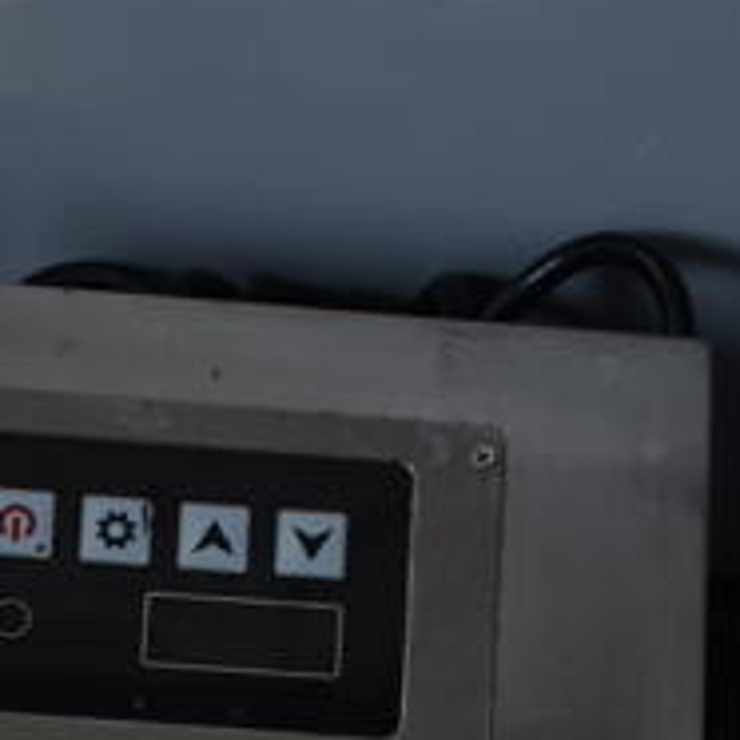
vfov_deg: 14.0
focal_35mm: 113
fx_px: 2733
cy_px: 1251
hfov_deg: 15.4
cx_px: 259
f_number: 3.5
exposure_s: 1/30
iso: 250
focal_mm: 18
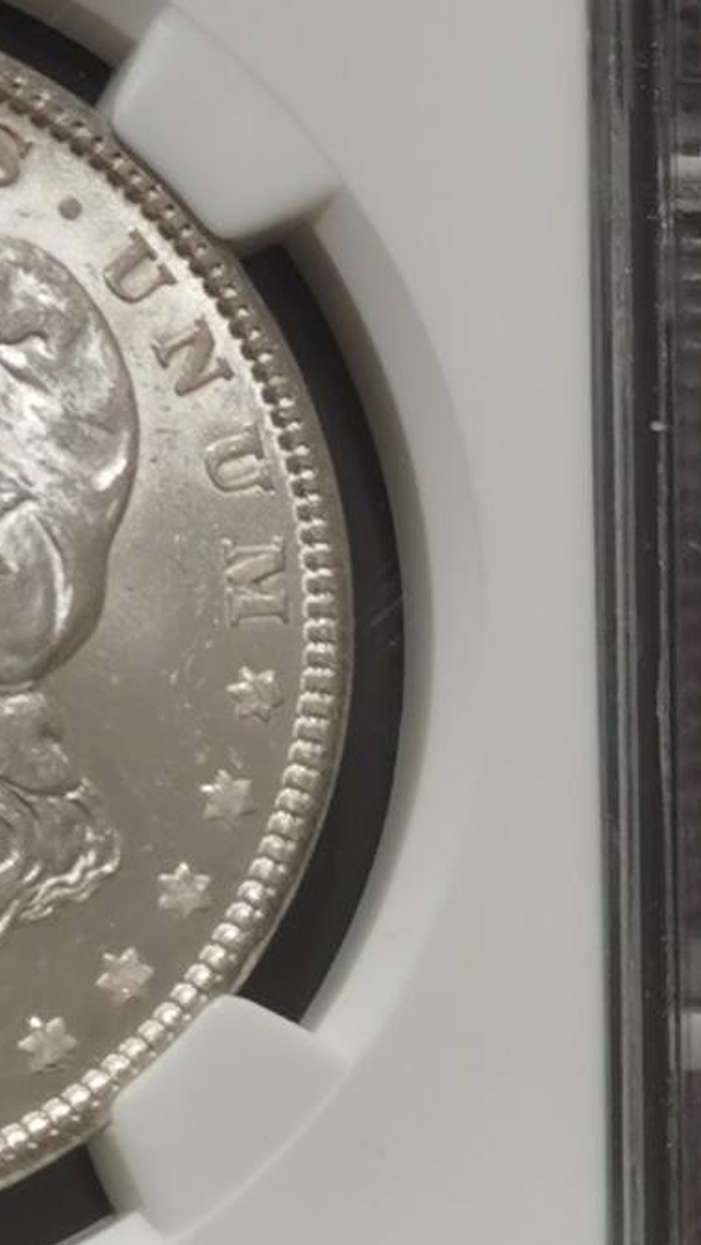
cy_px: -55
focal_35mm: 204
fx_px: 6735
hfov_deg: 5.9
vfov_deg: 10.5
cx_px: -303
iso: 50
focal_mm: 5.58
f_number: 1.8
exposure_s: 1/100
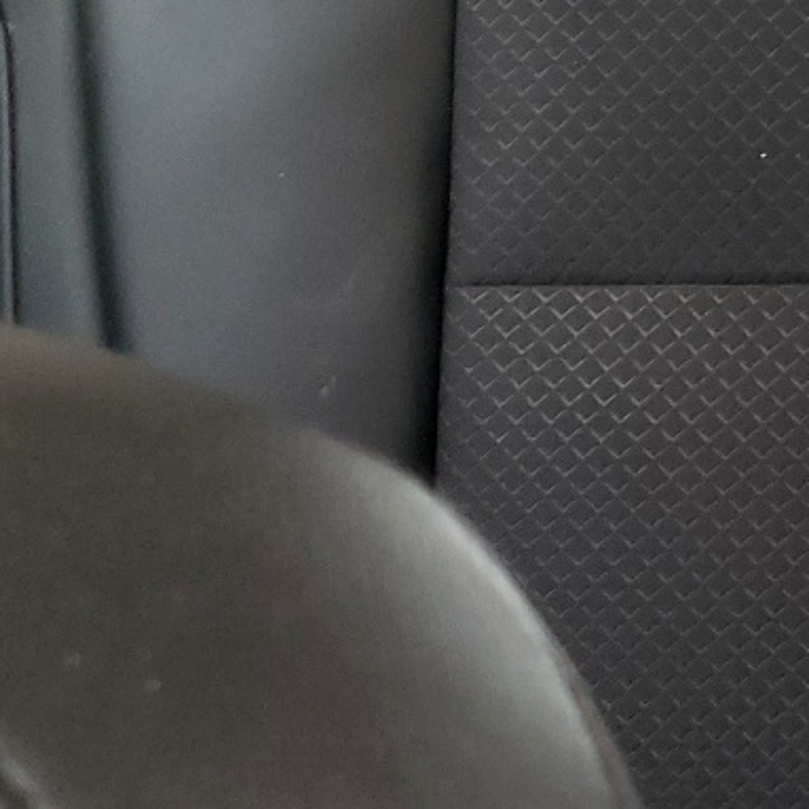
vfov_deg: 18.1
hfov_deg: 15.2
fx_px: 2538
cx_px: 1538
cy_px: 389
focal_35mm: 96
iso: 83
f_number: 1.5
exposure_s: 1/60.2
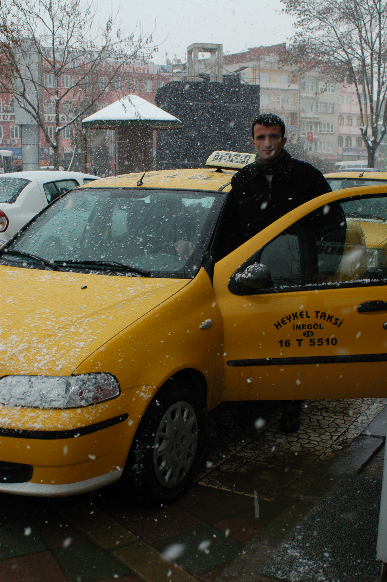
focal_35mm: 42
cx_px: 194
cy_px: 291
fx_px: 678
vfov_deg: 46.4
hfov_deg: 31.8
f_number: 4.8
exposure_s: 1/180
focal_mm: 28
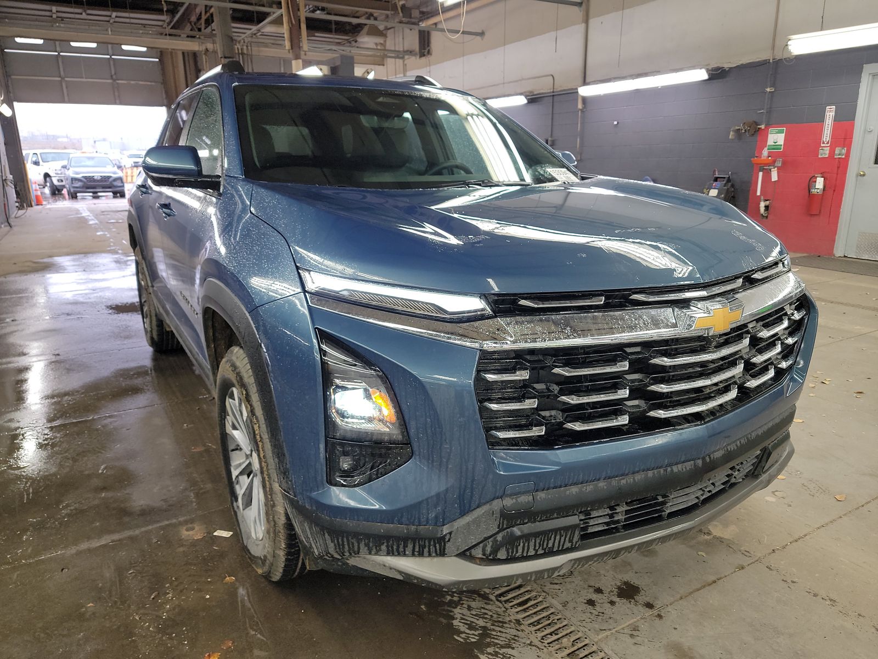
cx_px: 439
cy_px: 330
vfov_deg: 56.8
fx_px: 609
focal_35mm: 24
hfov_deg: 71.6
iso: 139
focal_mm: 6.7
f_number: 1.8
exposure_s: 1/59
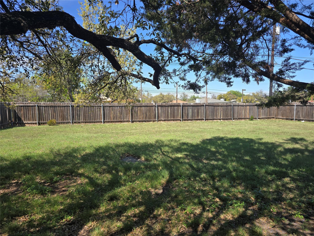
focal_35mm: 23
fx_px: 209
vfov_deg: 58.9
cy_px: 118
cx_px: 157
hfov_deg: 73.9
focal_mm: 6.3
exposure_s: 1/406
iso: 12
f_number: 1.7
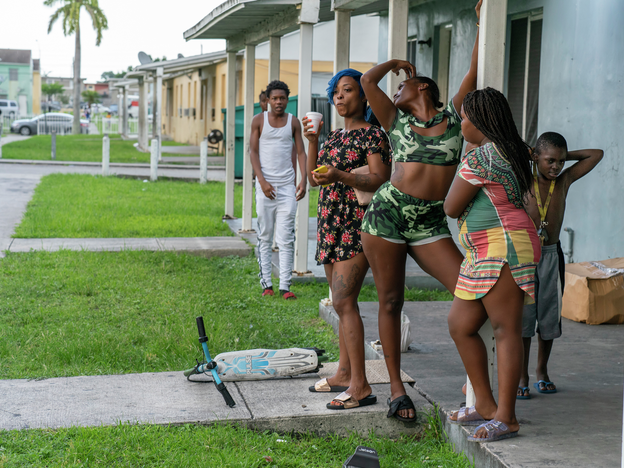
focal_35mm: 95
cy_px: 239
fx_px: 1713
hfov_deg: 20.6
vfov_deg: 15.6
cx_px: 334
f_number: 5.6
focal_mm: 85
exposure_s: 1/400
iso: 2000
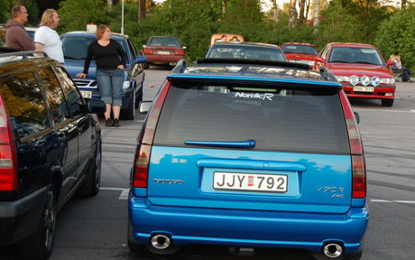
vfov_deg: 15.4
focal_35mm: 85
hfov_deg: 24.2
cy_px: 160
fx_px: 962
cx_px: 279
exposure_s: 1/100
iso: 400
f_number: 5
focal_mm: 40
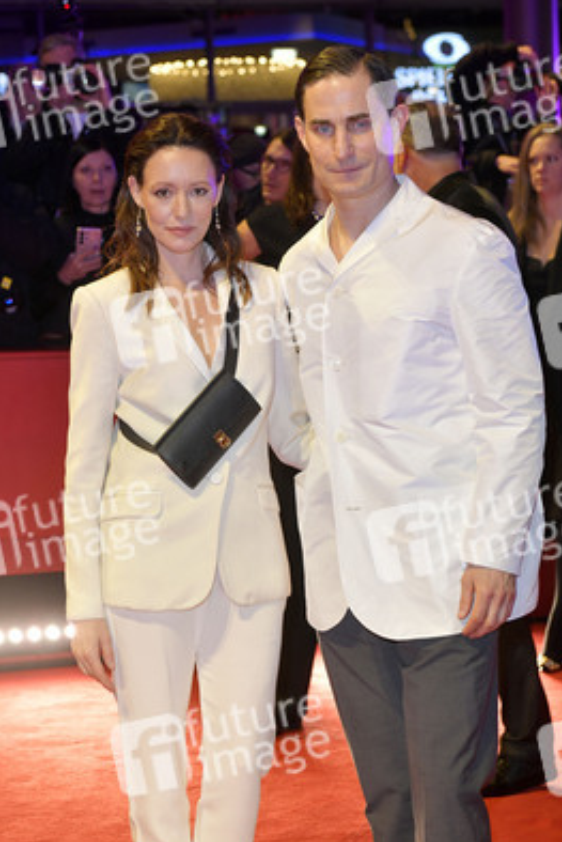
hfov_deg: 19.2
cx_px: 282
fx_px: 1661
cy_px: 425
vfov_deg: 28.4
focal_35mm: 71
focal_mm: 70
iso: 1600
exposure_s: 1/250
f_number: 5.6
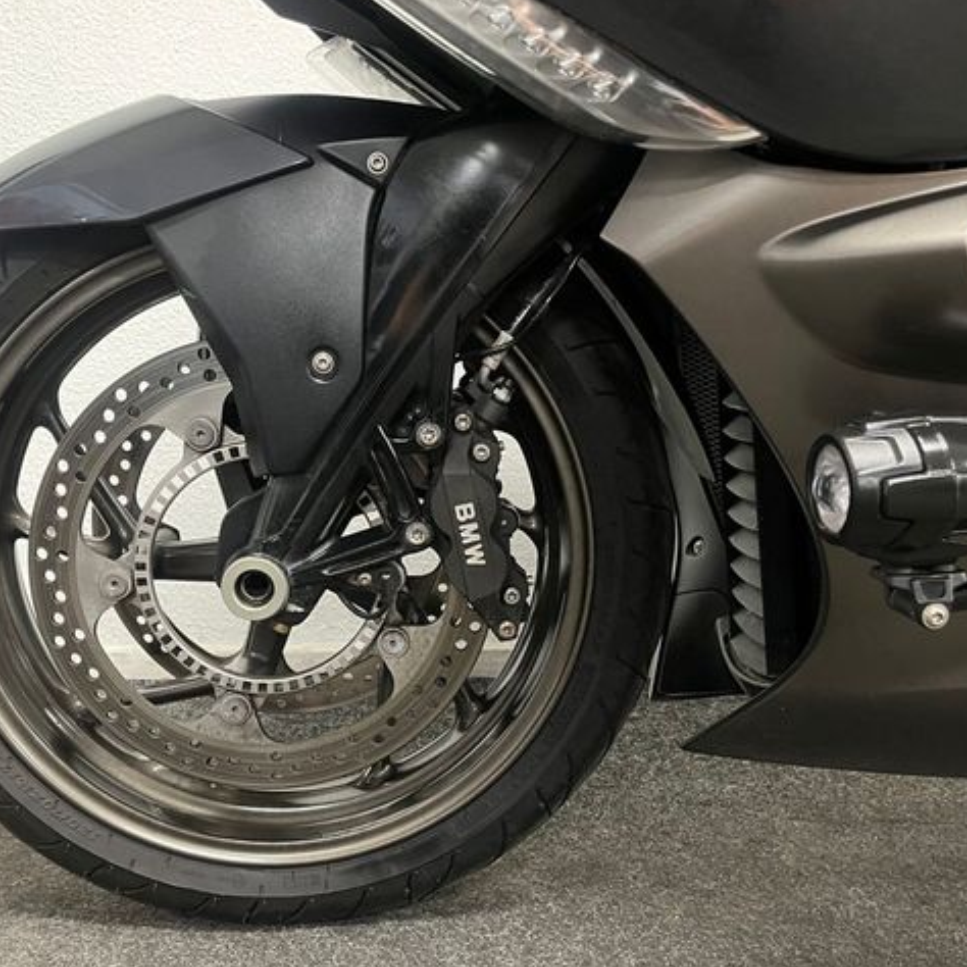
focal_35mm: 31
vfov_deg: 52.5
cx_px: 437
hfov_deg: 52.4
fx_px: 980
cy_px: 479
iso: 500
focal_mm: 5.1
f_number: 1.6
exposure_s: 1/25
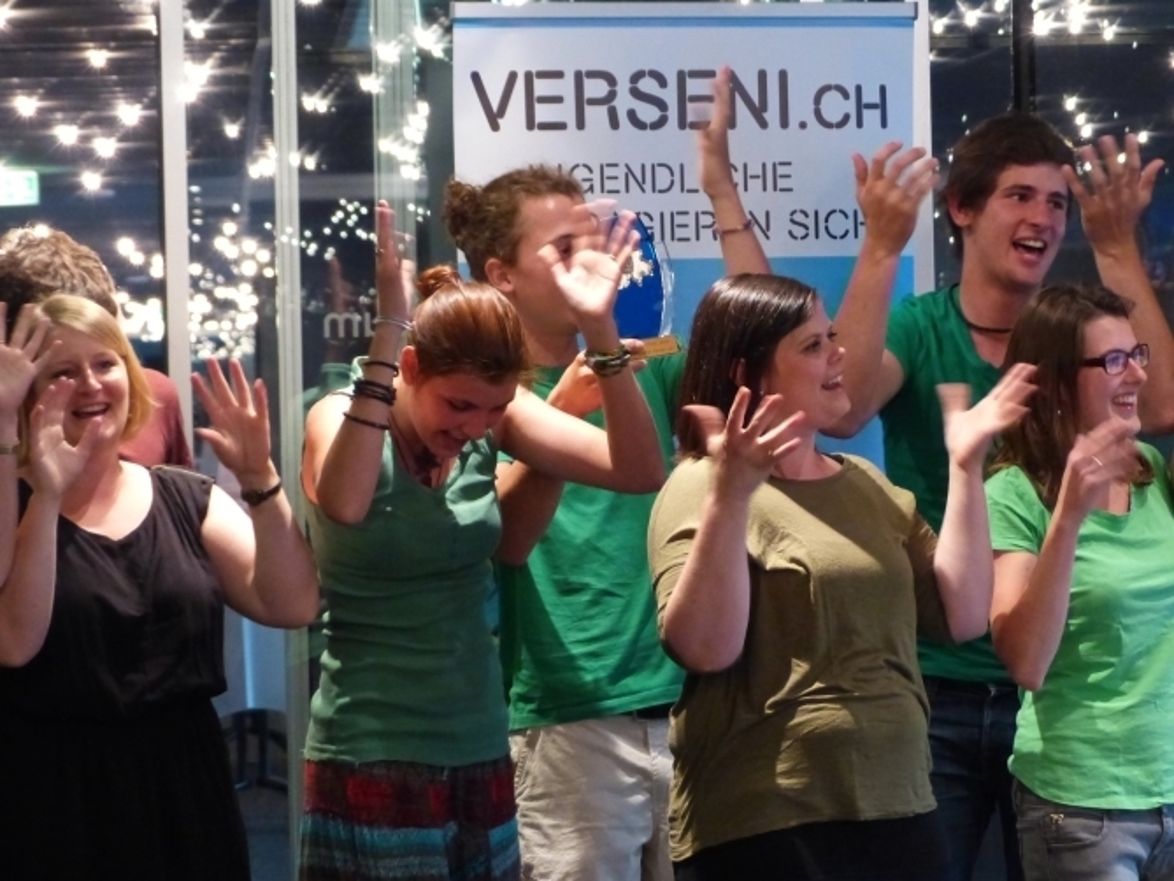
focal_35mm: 154
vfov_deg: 9.6
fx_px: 5224
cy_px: 440
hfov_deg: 12.8
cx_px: 587
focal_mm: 25.2
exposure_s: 1/60
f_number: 2.8
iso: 800
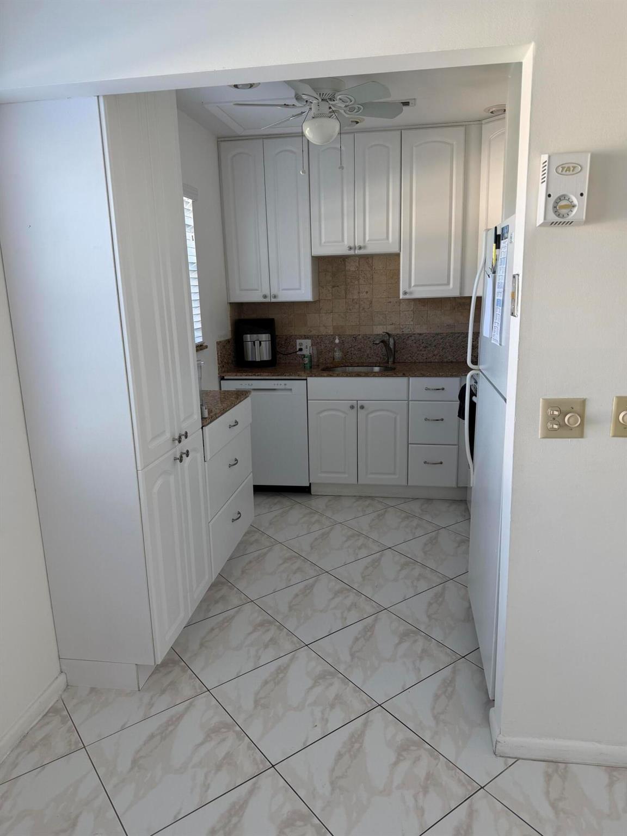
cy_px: 418
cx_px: 314
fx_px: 580
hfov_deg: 56.8
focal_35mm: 24
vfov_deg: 71.6
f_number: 1.78
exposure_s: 1/121
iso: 100
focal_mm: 6.76
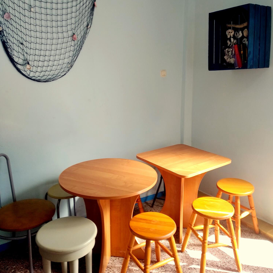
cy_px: 115
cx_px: 137
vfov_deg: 52.3
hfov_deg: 52.5
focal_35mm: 31
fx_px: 277
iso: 100
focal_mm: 3.82
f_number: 2.2
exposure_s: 1/108
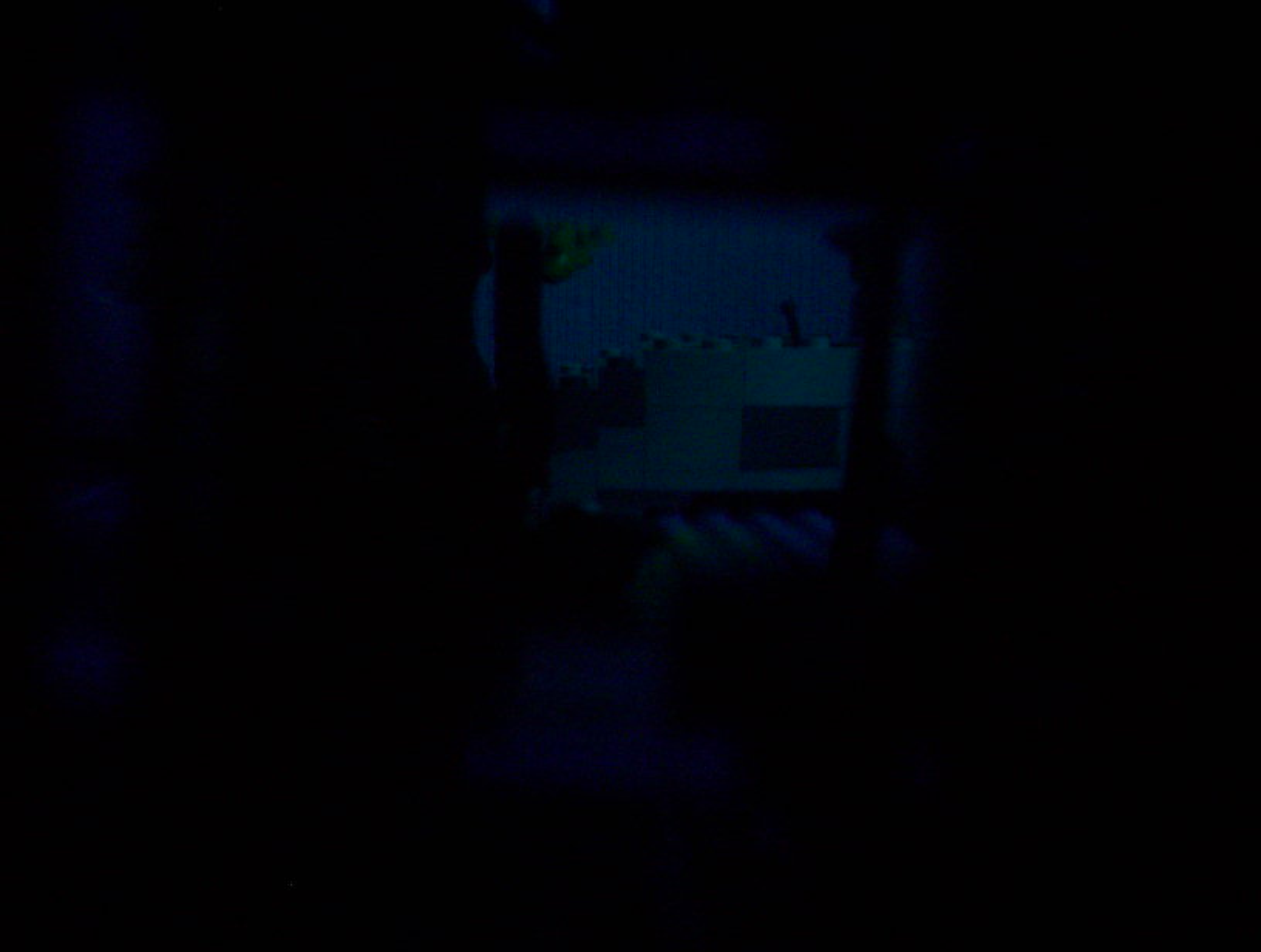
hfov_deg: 48.9
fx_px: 1388
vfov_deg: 37.9
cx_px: 630
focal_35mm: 38
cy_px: 476
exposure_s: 1/8
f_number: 4.5
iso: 200
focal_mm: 4.99
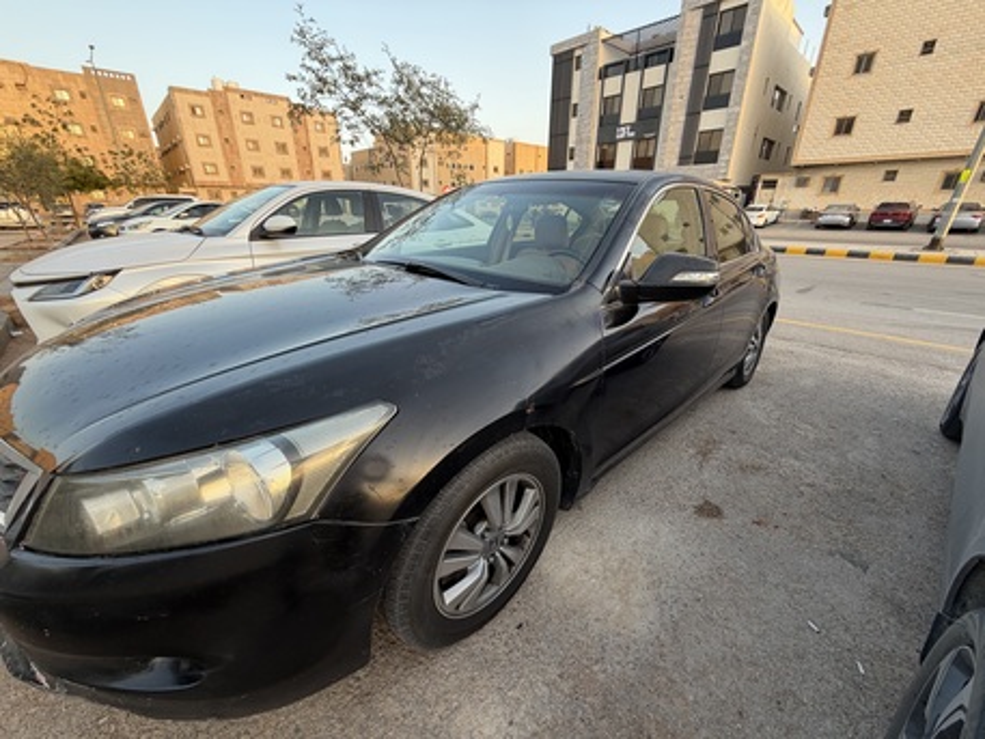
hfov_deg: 102.0
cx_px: 492
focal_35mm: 14
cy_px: 370
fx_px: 398
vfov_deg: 85.7
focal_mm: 2.22
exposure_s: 1/121
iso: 50
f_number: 2.2
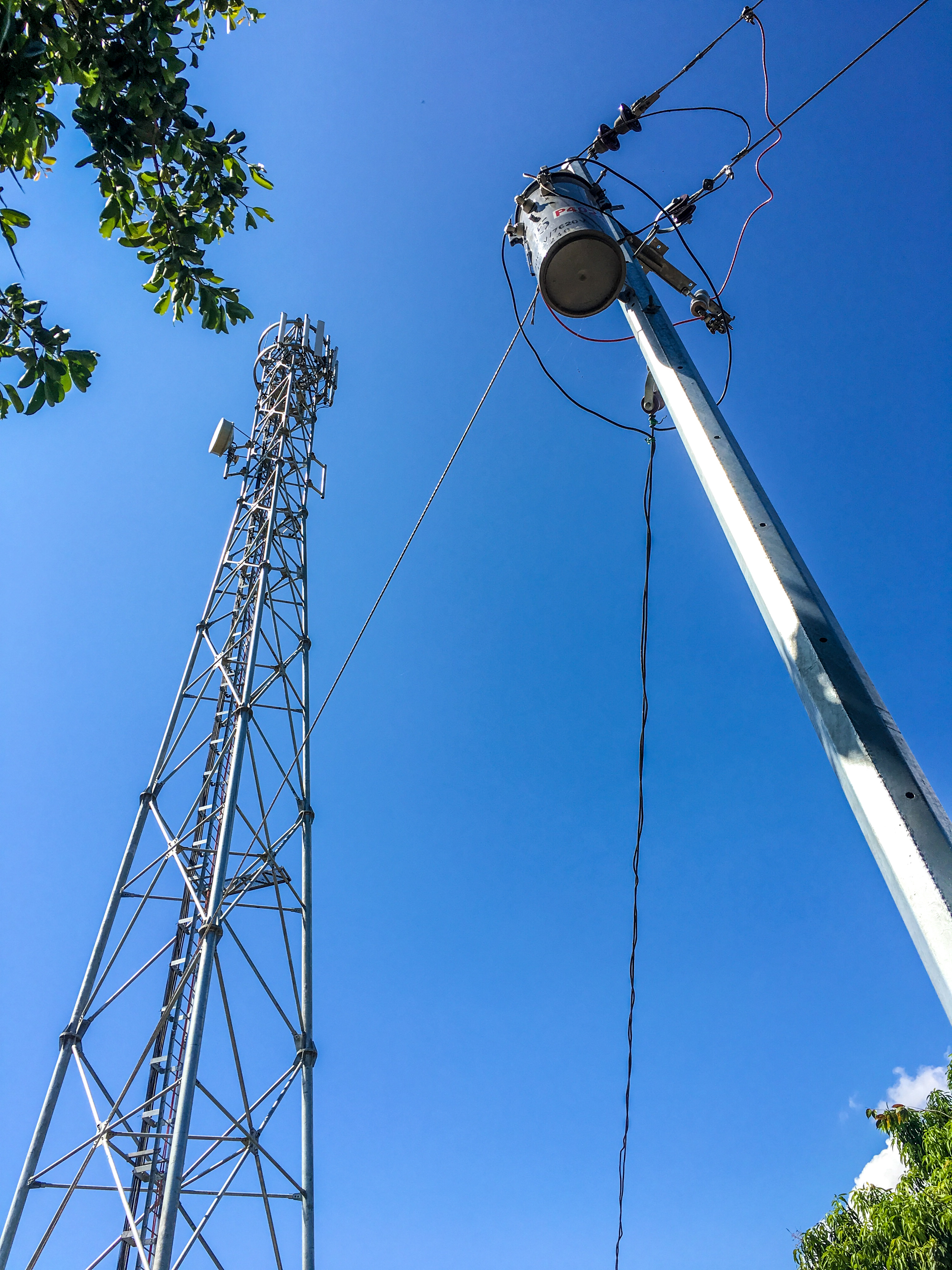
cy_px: 635
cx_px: 476
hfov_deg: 48.2
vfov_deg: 61.7
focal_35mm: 29
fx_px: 1063
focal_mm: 4.15
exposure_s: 1/1425
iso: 25
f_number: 2.2
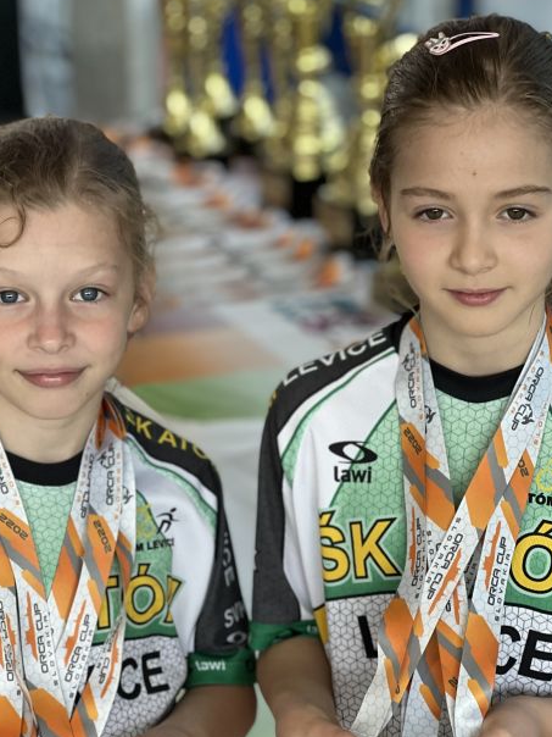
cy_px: 410
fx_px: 2169
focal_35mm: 102
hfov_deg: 14.5
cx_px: 249
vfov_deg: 19.3
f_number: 2.8
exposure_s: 1/120
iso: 125
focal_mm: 9
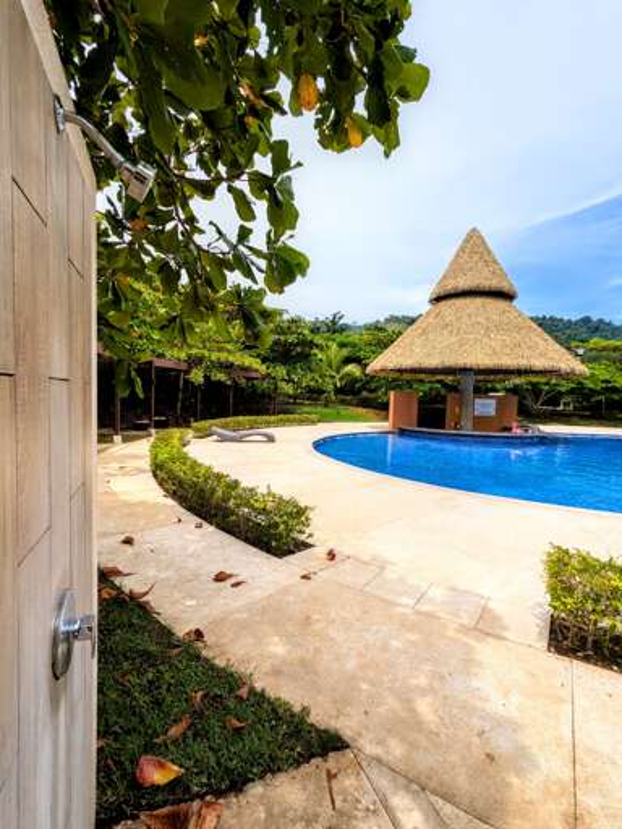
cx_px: 311
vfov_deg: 94.5
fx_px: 383
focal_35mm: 16
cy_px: 414
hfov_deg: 78.1
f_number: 2.2
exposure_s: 1/2066
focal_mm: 2.35
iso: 53
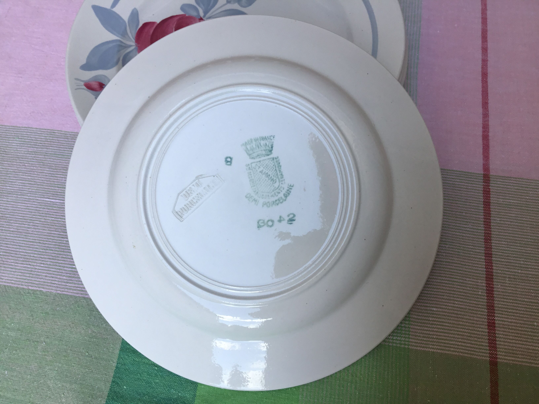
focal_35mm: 31
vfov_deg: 45.4
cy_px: 202
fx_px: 483
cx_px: 270
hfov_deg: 58.4
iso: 25
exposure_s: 1/155
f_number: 2.4
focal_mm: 3.3
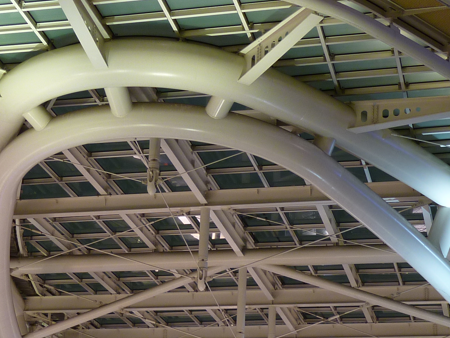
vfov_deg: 16.9
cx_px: 196
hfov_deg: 22.7
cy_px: 301
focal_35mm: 86
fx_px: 1118
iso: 100
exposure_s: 1
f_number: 3.7
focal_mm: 5.9
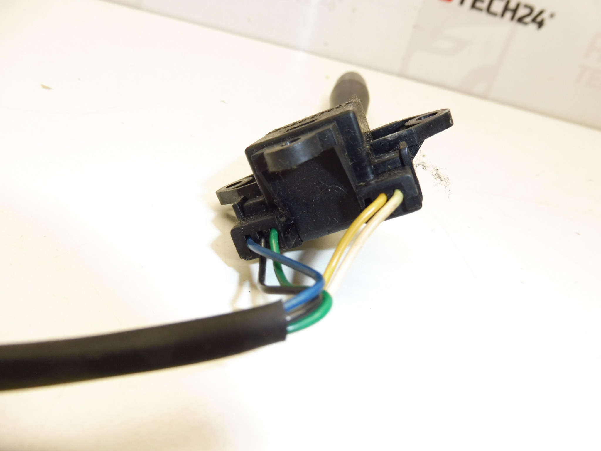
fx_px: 434
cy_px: 226
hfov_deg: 69.4
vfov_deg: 54.9
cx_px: 300
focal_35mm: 25
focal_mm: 4.4
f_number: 3.5
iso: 200
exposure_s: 1/60
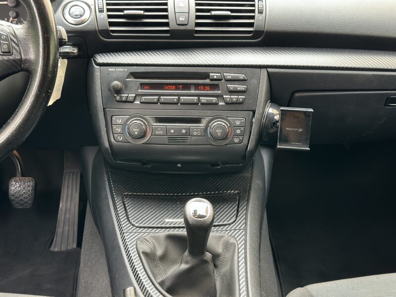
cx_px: 198
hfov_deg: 39.7
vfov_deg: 30.3
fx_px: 549
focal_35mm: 48
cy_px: 148
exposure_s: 1/60
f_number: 1.78
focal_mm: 6.86
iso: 160
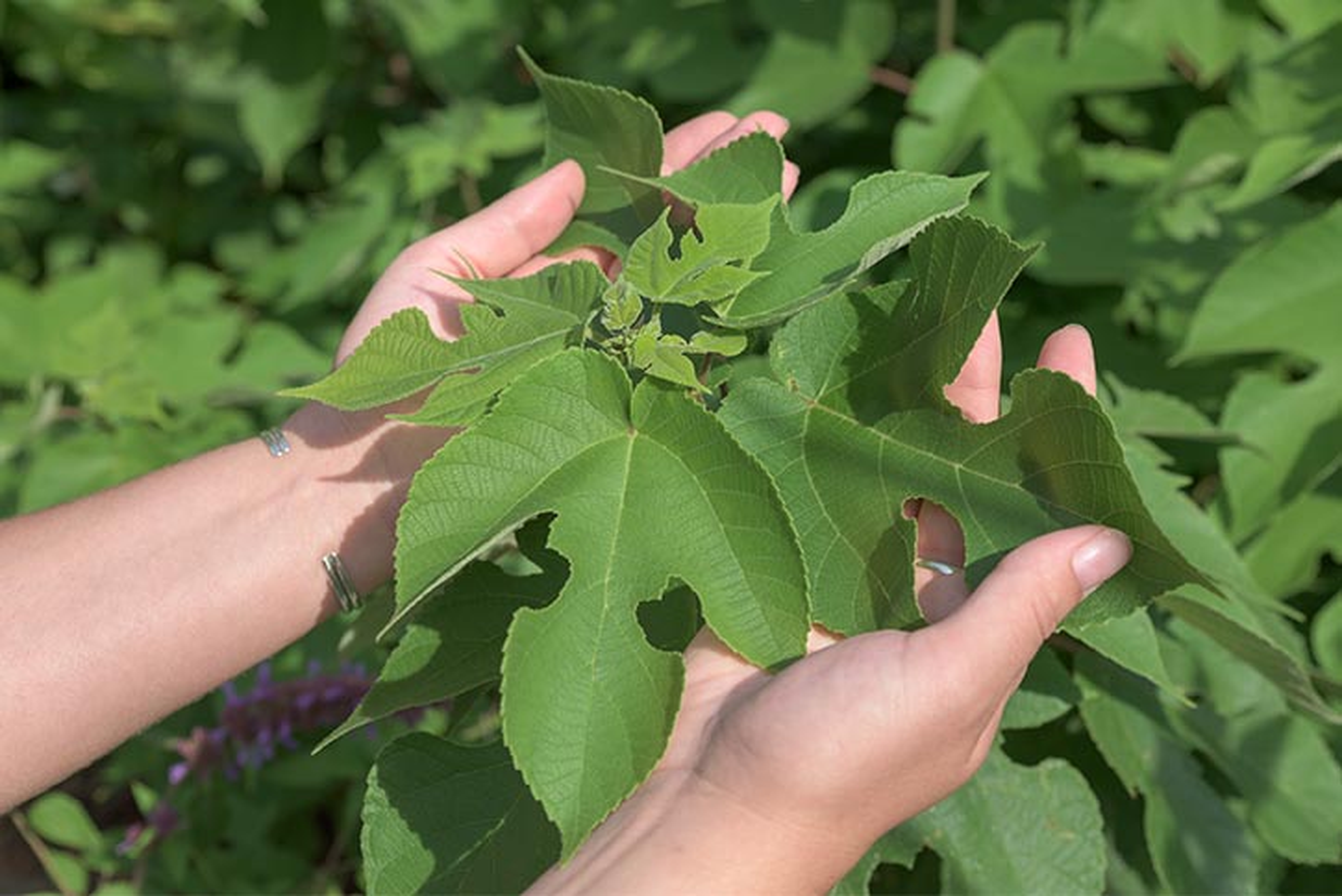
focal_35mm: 46
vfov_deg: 29.3
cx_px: 671
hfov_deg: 42.7
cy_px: 448
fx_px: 1715
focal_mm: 46
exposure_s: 1/1600
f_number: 6.3
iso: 200
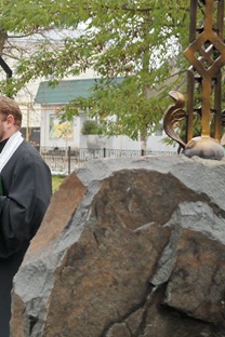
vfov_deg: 17.3
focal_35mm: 118
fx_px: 1106
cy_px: 227
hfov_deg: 11.1
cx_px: -127
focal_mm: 30
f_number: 4.5
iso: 100
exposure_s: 1/125
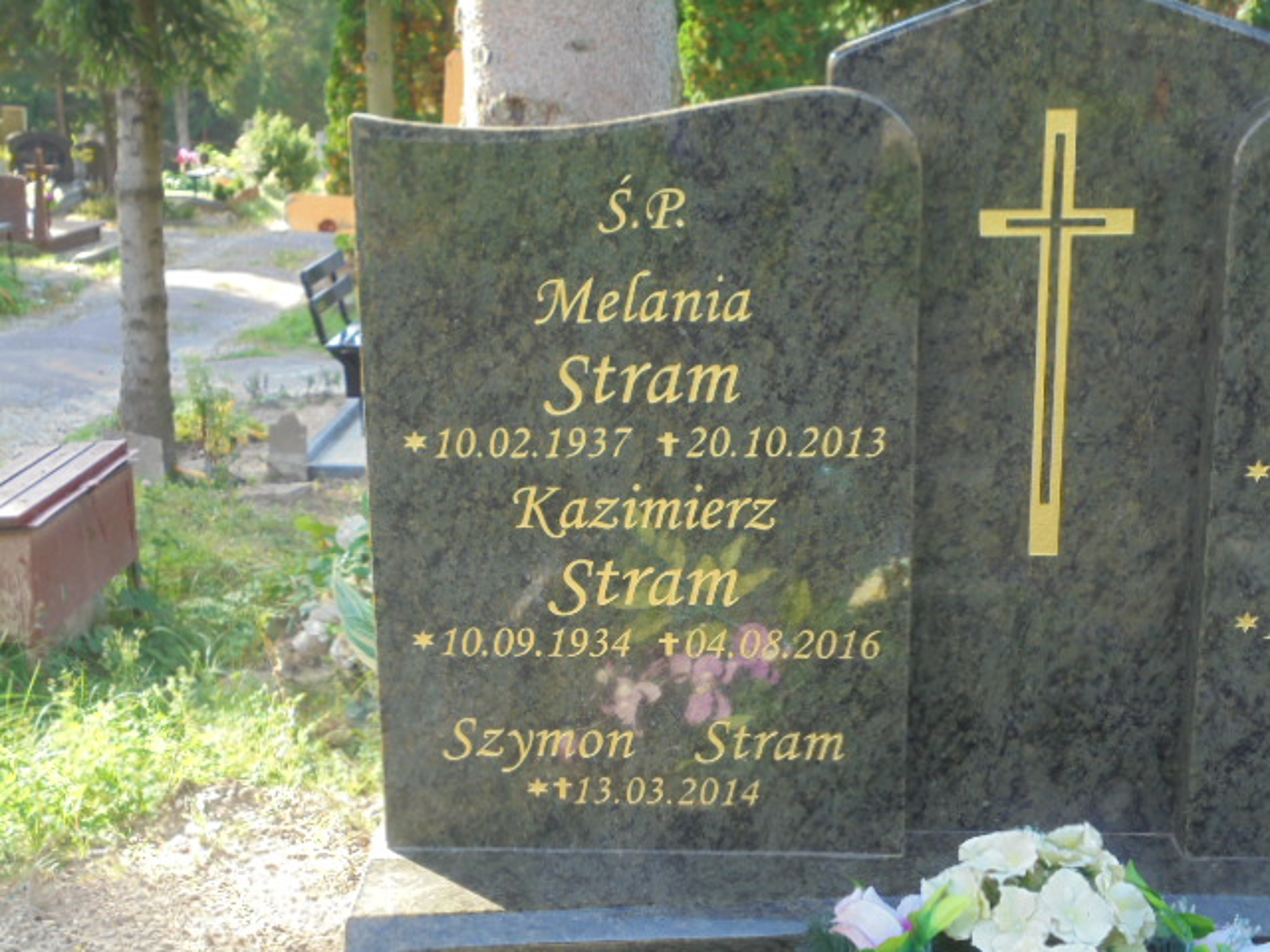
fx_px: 1798
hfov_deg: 38.9
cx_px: 635
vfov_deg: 29.7
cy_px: 476
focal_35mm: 49
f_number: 4.8
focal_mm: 8.9
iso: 100
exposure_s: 1/40
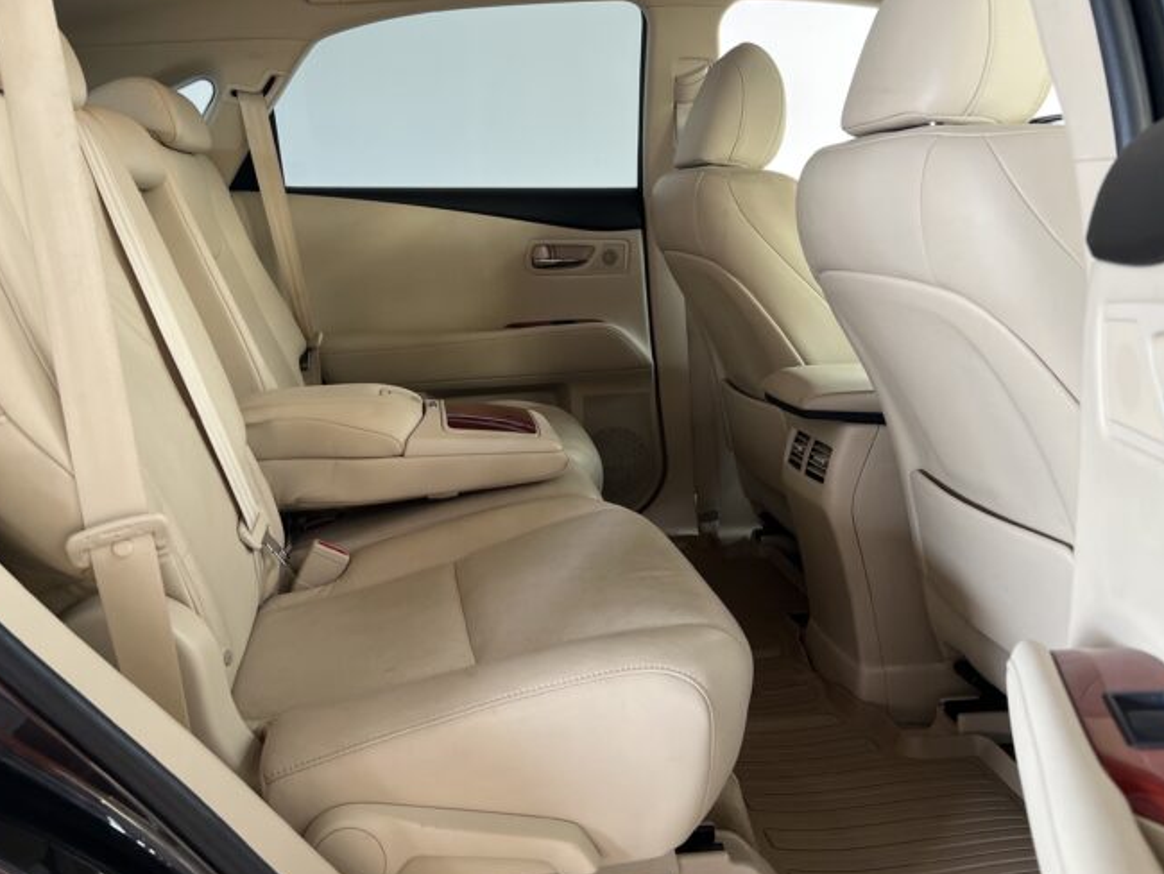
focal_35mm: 32
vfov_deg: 44.0
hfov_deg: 56.5
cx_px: 492
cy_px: 347
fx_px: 1076
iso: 125
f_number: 1.5
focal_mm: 5.7
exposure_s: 1/88
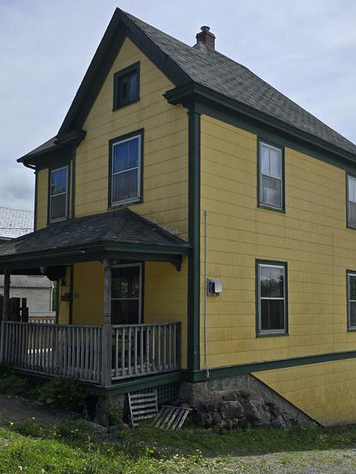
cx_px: 201
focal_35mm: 37
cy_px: 269
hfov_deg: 38.6
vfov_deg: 50.0
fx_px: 507
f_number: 1.7
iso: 12
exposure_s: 1/1350
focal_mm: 6.3
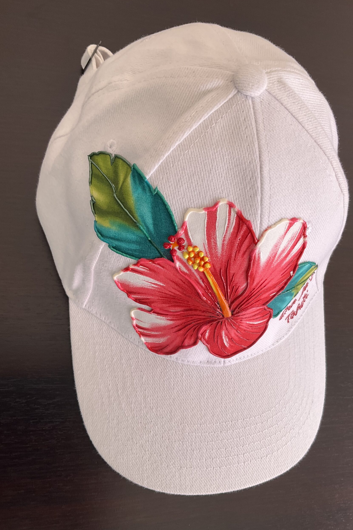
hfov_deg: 42.3
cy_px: 266
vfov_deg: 60.3
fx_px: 456
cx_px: 197
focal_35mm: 31
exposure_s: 1/122
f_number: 1.8
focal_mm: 3
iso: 25
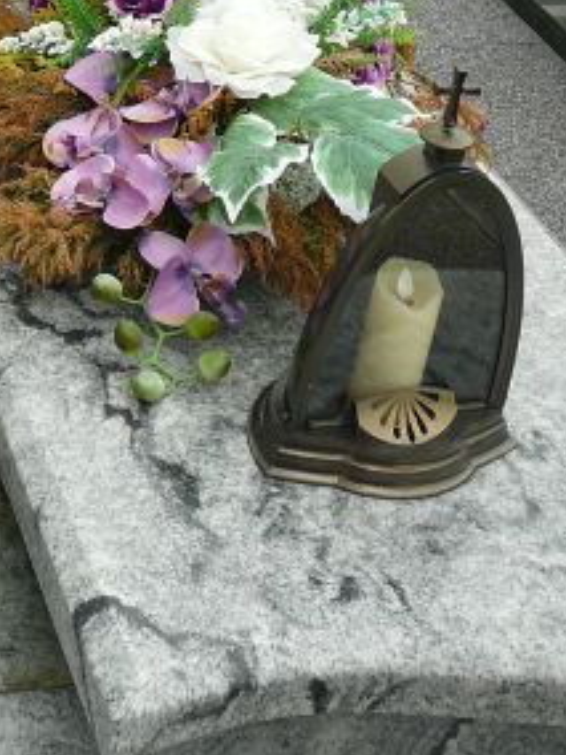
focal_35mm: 79
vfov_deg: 23.7
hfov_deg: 18.0
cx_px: -53
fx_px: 1722
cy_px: 16
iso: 80
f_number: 2.8
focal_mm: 5.2
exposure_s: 1/320
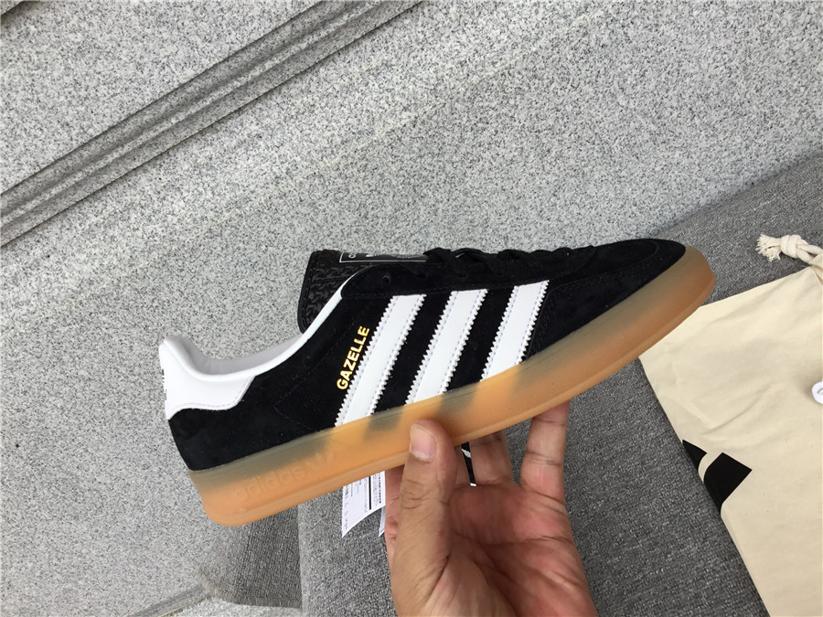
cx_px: 412
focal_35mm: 31
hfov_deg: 58.4
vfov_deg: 45.4
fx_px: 737
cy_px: 308
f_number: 2.4
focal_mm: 3.3
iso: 25
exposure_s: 1/158
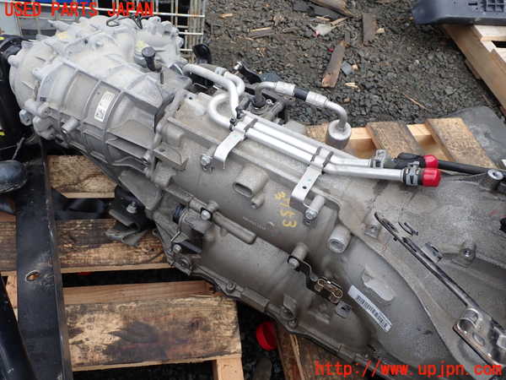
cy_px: 190
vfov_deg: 46.8
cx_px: 253
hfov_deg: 60.0
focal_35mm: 30
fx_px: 439
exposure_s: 1/250
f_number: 3.2
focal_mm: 5.4
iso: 100
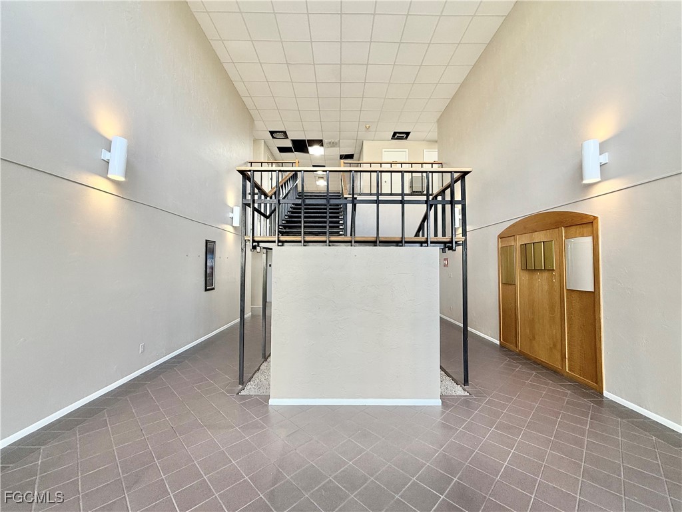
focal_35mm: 14
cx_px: 341
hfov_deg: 102.1
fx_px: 276
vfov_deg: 85.7
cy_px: 256
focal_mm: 2.22
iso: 64
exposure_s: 1/120
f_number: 2.2
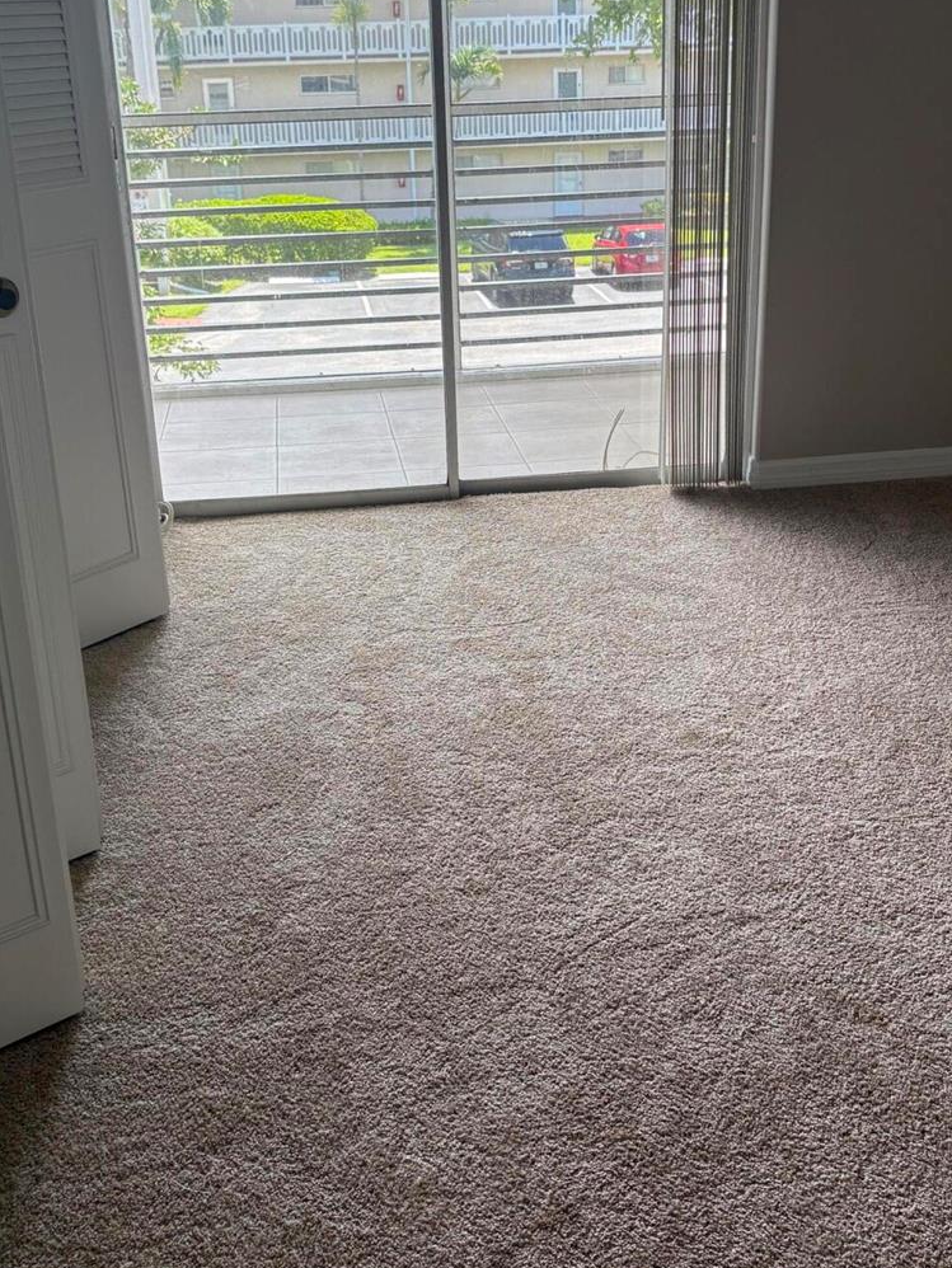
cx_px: 487
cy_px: 554
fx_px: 1466
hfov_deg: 36.0
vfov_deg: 46.7
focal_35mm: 40
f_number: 1.6
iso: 40
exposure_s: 1/213
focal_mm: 5.96
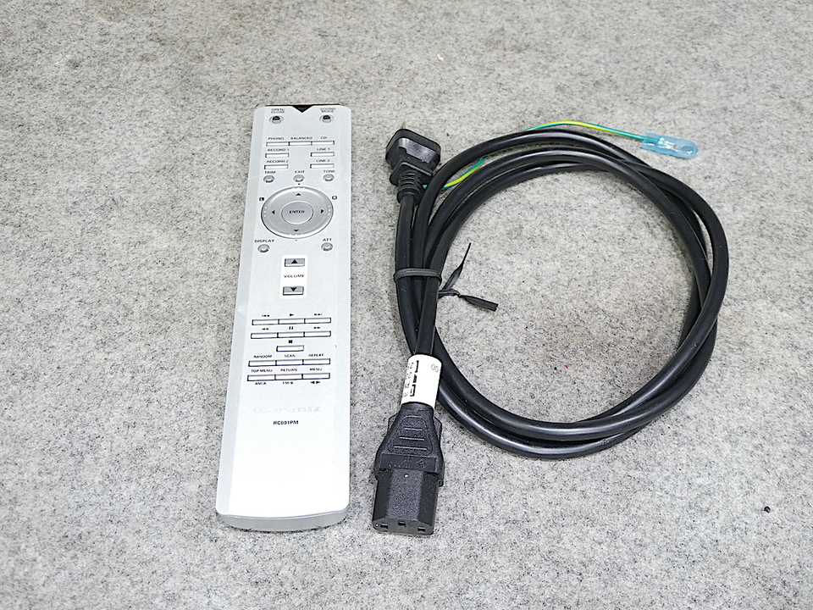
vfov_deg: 36.0
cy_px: 305
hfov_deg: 46.8
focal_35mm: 40
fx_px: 939
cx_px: 406
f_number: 3.8
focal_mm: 7.2
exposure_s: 1/10
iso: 200
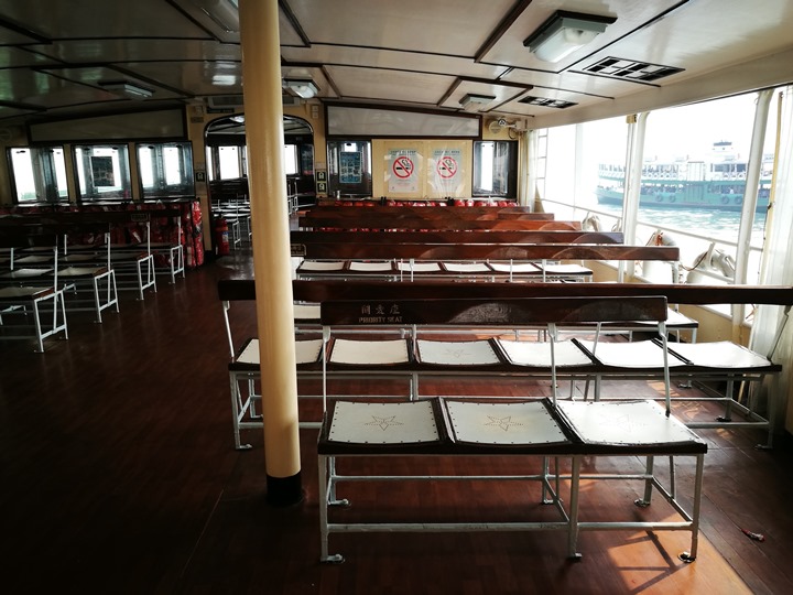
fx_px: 619
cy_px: 298
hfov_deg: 65.3
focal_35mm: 27
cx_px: 396
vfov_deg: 51.4
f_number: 2.2
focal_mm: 4.5
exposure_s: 1/128
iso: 50
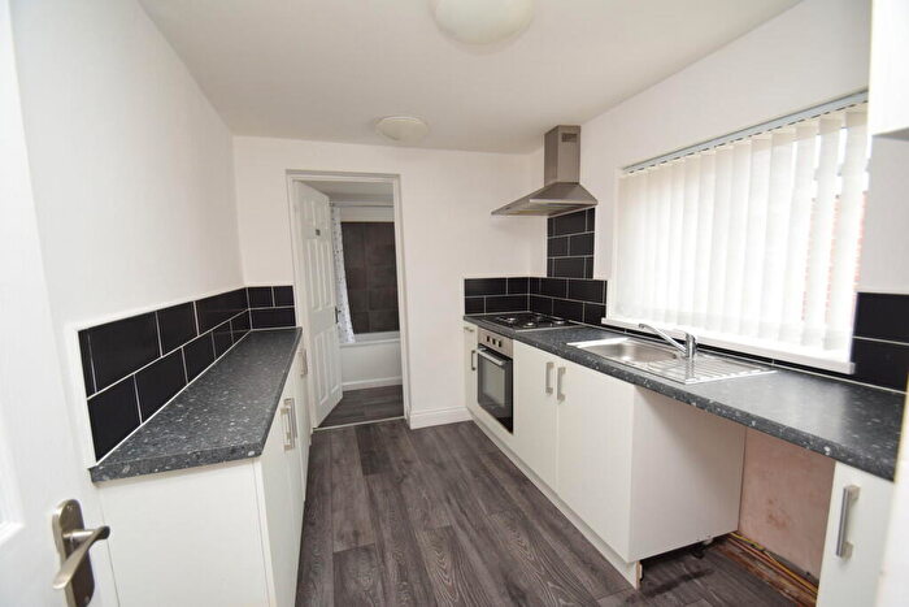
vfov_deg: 77.4
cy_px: 304
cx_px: 454
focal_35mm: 15
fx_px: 379
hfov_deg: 100.4
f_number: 4
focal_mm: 10
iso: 800
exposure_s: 1/60
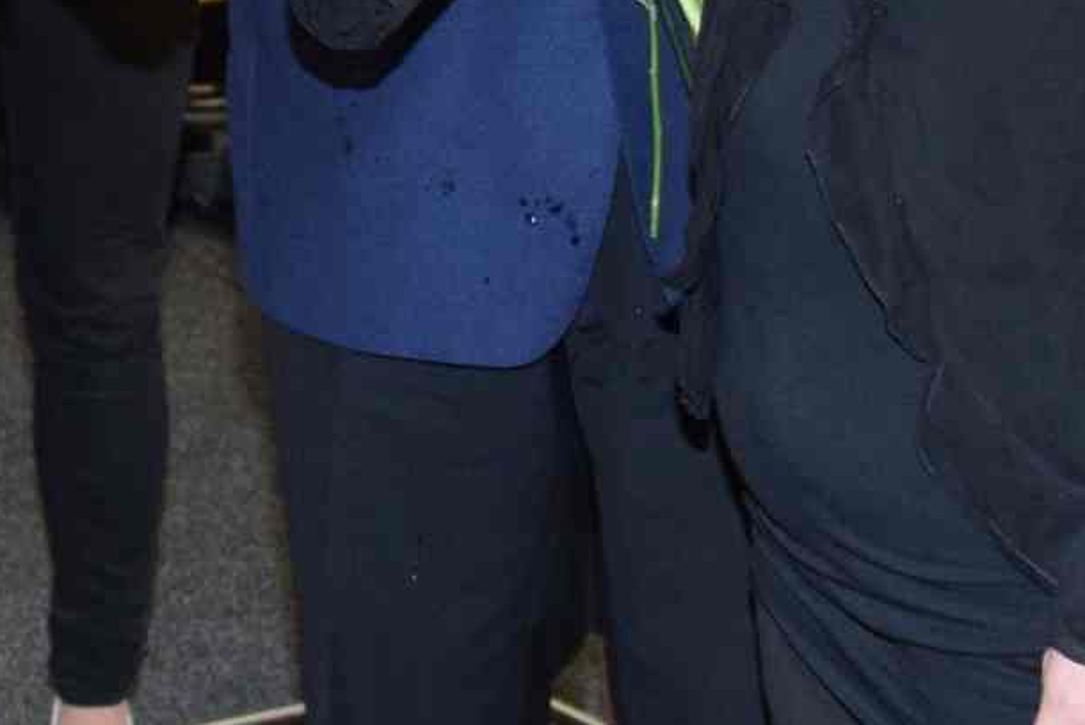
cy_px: -50
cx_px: -208
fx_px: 4659
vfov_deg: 8.8
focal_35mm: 154
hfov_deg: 13.0
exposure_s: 1/100
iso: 800
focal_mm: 21
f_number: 3.8
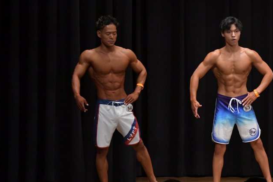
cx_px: 158
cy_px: 111
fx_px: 2092
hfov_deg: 7.5
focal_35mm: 276
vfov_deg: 5.0
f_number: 5.6
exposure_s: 1/400
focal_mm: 150
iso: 5000
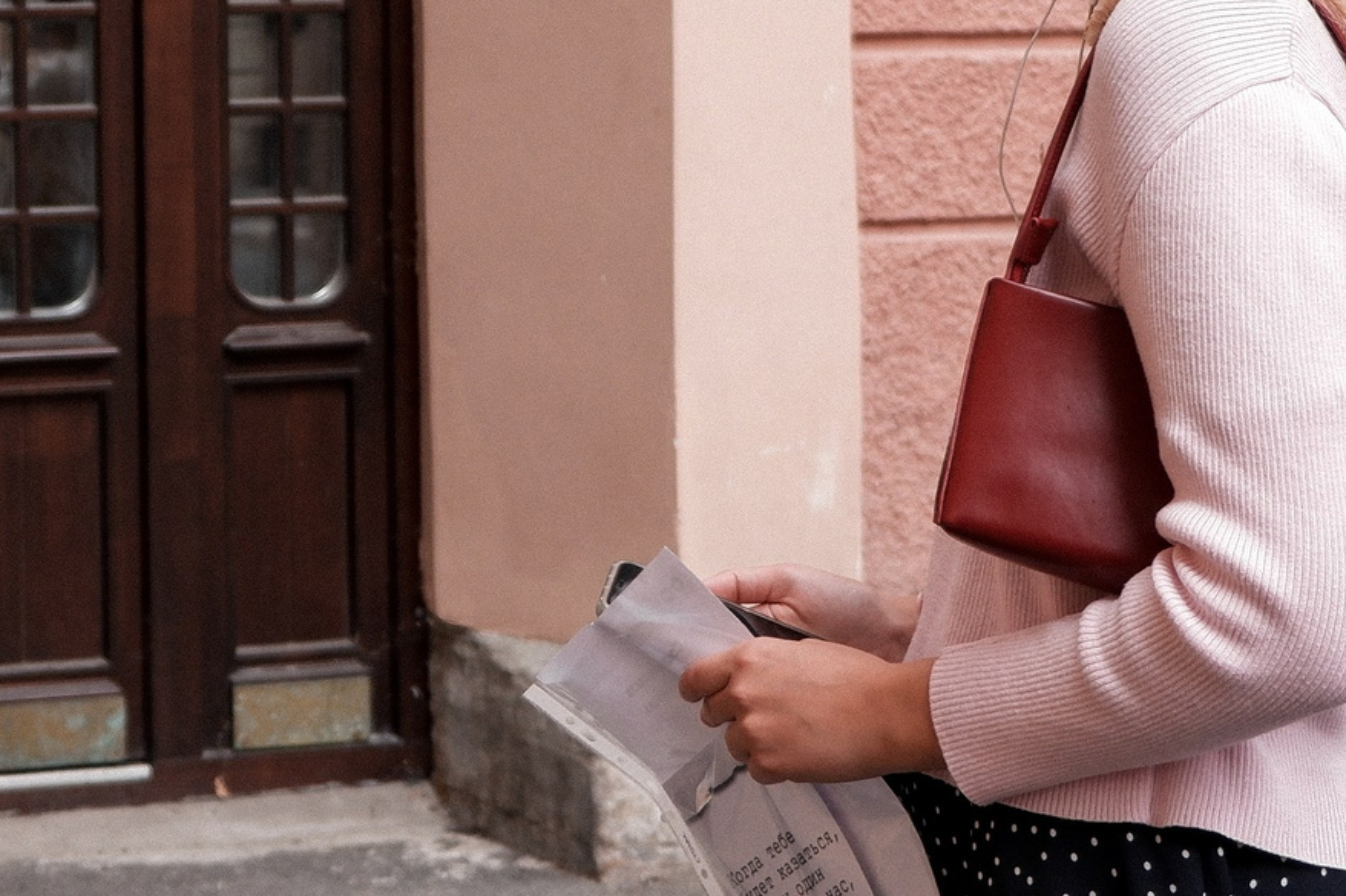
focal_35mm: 105
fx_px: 3925
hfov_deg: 19.1
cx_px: 124
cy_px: -36
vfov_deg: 12.8
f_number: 3.2
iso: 200
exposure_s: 1/320
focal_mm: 24.3
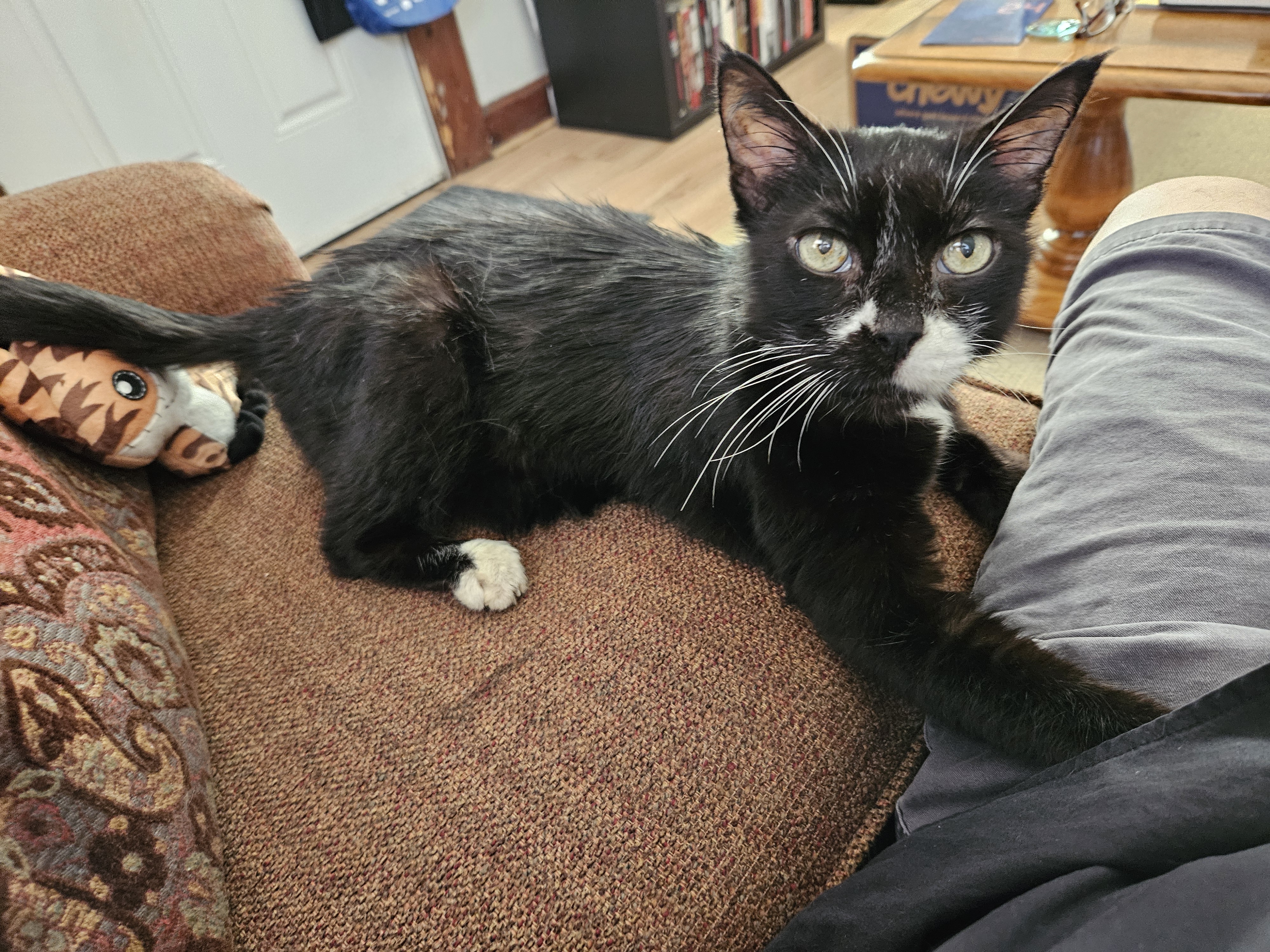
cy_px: 476
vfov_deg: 58.9
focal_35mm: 23
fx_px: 844
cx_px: 635
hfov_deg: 73.9
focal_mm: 5.4
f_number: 1.8
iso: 1250
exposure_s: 1/24
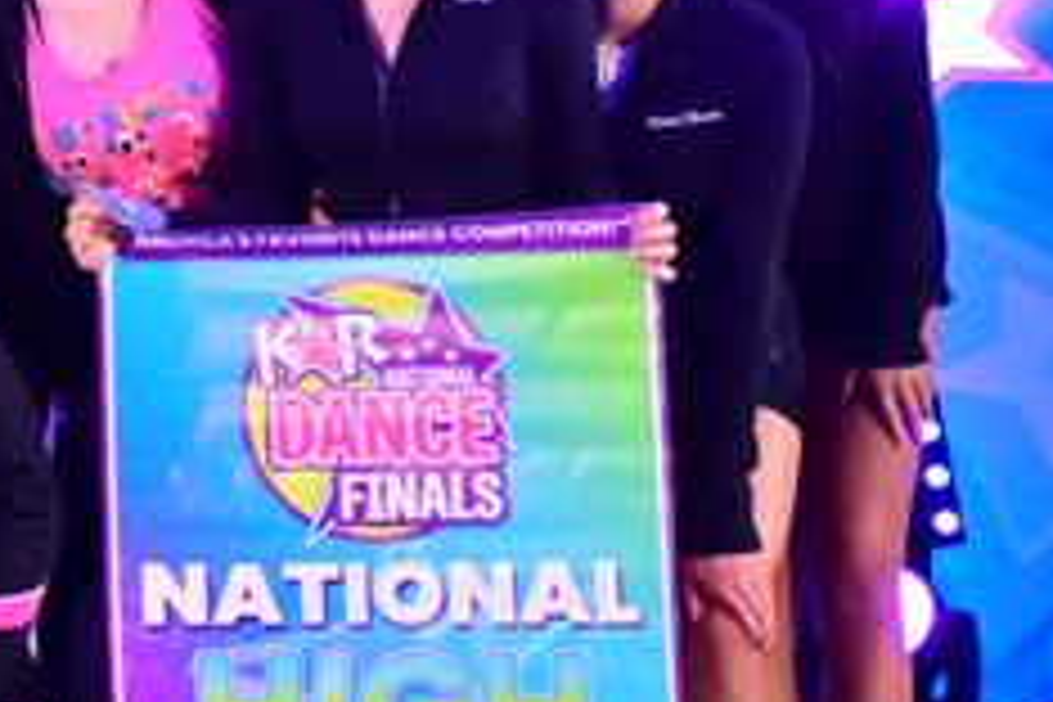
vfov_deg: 4.8
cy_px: -477
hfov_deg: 6.7
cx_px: -1940
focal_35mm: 282
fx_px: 8248
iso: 4000
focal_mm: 44
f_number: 3.2
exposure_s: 1/1000
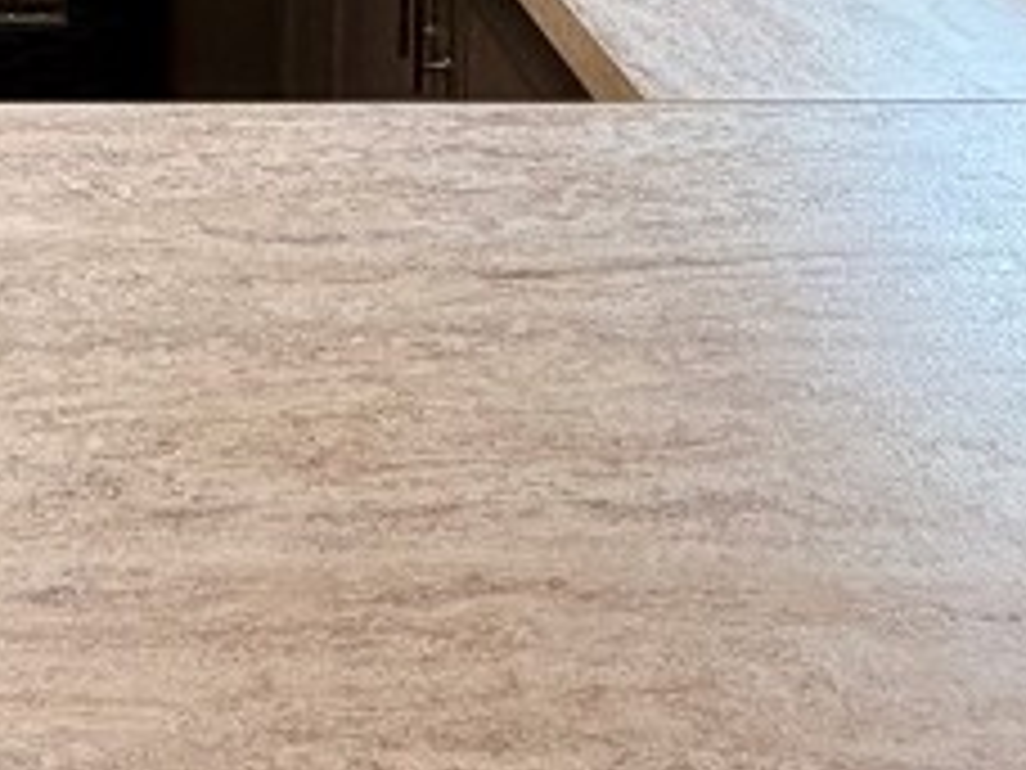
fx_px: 1867
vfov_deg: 19.9
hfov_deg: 29.1
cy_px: -405
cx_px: 50
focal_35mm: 63
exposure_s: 1/60
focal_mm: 2.22
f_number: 2.2
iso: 160
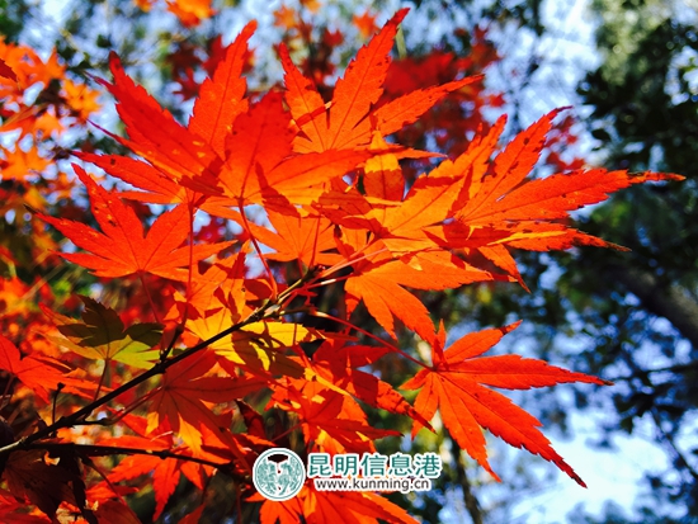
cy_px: 262
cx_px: 349
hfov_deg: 61.6
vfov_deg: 48.3
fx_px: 585
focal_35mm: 29
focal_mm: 4.15
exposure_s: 1/120
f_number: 2.2
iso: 32
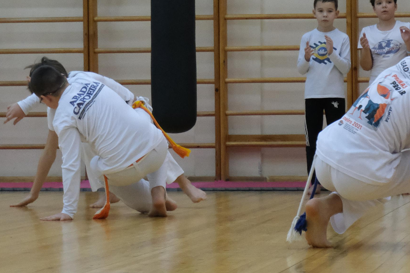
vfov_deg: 8.5
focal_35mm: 161
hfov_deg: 12.7
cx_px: 370
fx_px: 1834
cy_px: 80
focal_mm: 45
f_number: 5.6
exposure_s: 1/300
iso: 6400
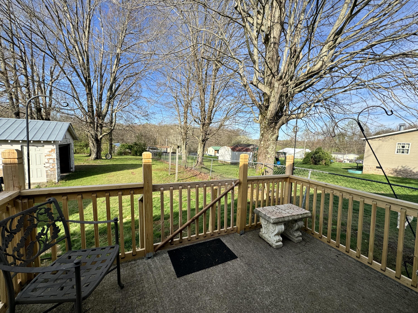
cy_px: 156
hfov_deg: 102.1
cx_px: 209
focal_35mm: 14
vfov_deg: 85.7
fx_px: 169
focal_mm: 2.22
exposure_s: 1/956
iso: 40
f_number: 2.2
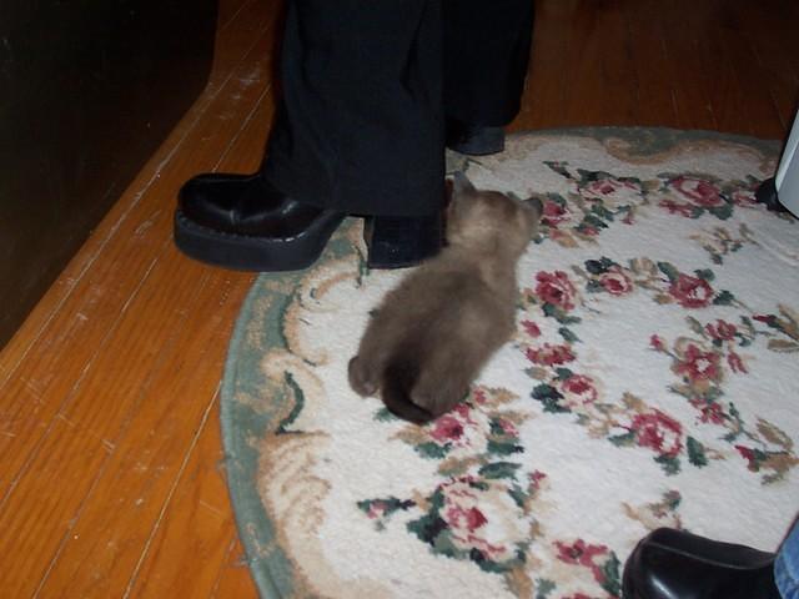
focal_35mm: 46
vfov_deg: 31.5
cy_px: 300
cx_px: 400
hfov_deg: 41.2
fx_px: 1062
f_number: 3
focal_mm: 7
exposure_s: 1/60
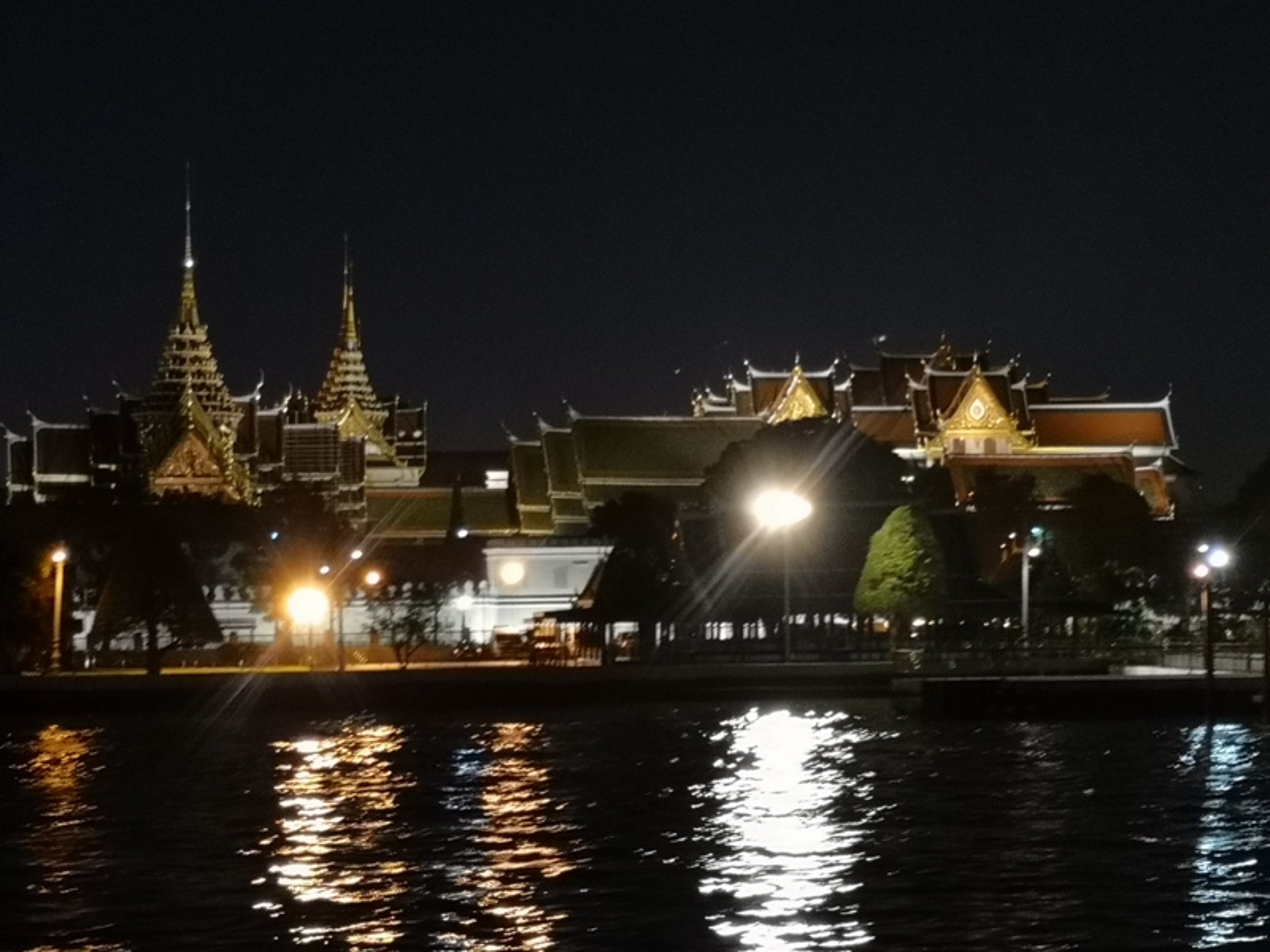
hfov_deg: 24.1
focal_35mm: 81
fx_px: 2972
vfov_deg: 18.2
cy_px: 476
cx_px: 635
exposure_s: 1/25
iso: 400
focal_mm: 3.95
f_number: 1.8
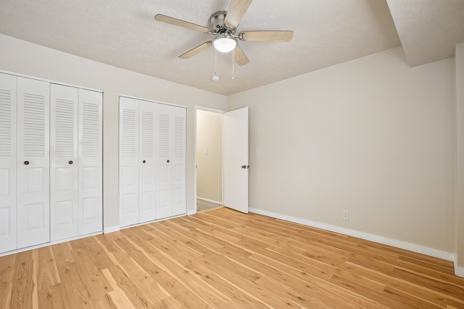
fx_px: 206
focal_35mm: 16
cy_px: 154
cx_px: 232
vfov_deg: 73.7
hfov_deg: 96.7
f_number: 8
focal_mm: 16
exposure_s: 1/13
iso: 400
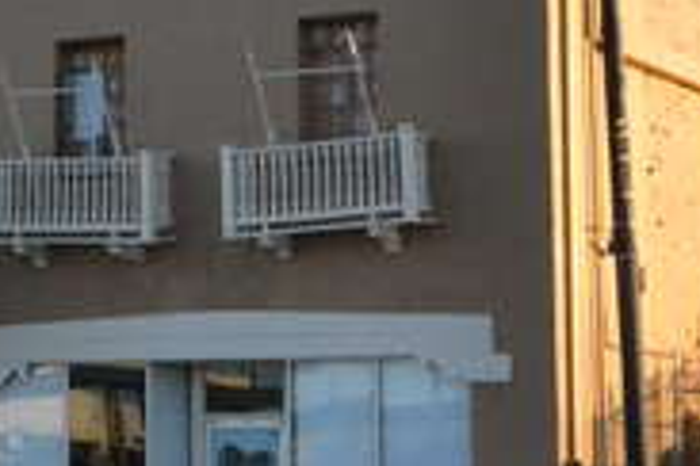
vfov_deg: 10.4
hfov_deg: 15.3
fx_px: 2547
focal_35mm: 131
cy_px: 94
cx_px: -38
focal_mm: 20
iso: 3200
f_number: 16
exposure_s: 1/640
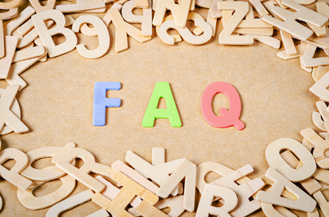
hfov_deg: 22.7
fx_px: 820
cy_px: 108
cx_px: 164
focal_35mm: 90
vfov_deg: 15.1
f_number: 11
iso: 100
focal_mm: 60
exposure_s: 1/125
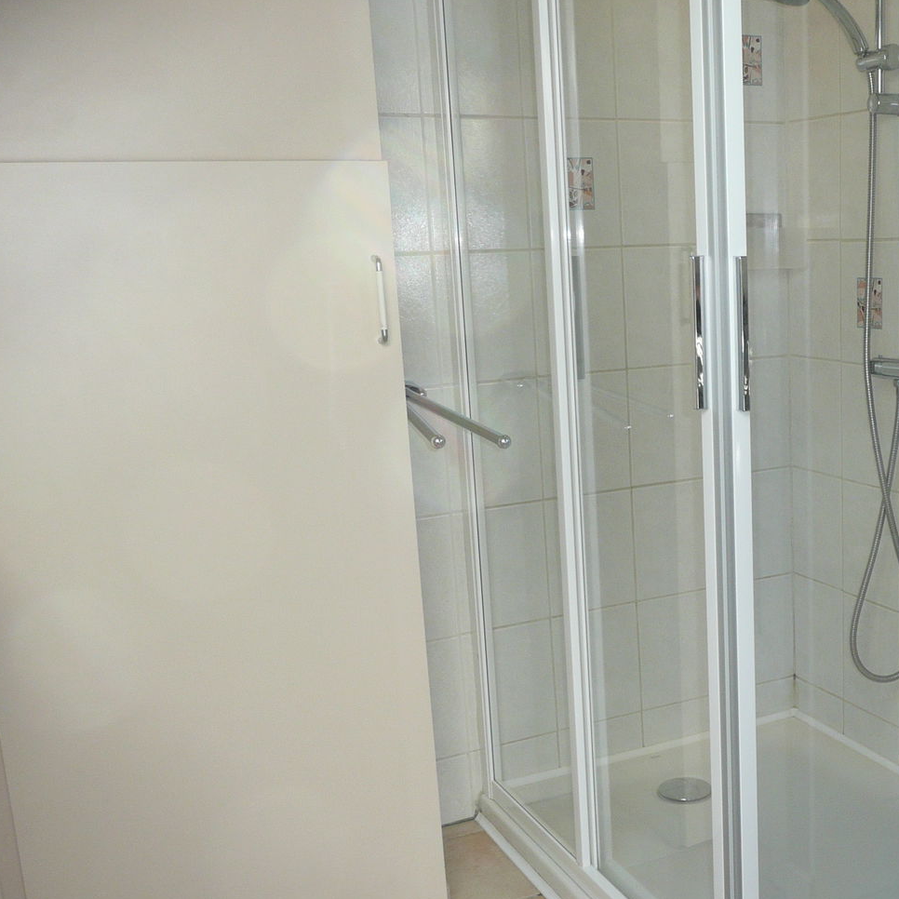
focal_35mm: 41
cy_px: 494
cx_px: 718
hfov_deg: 39.3
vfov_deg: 40.9
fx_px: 1205
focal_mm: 4.6
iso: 100
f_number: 3.3
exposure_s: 1/30
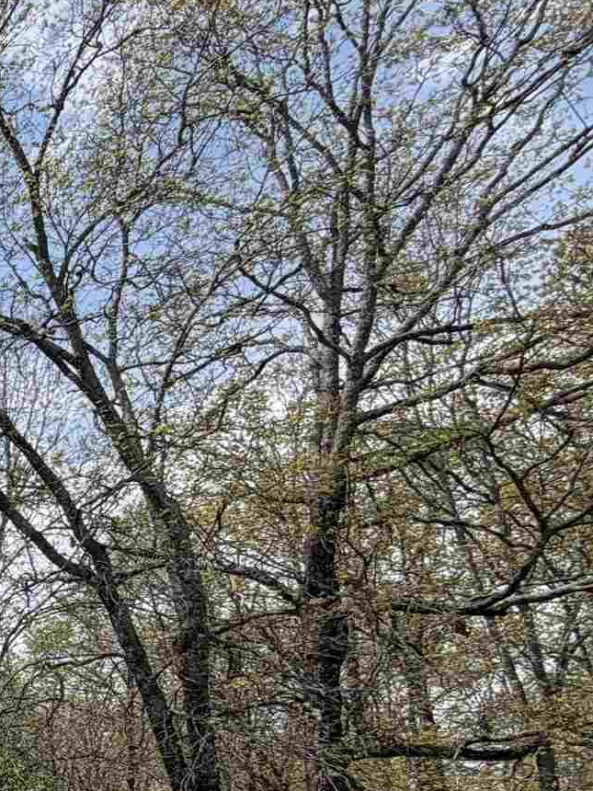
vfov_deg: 34.9
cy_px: 775
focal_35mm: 50
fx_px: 1142
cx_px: -682
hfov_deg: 17.3
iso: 25
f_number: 2.2
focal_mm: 2.22
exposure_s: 1/770
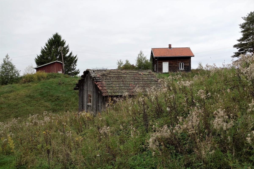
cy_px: 84
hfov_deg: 57.2
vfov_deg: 40.0
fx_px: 233
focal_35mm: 33
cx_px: 127
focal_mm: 12.18
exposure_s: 1/100
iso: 125
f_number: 5
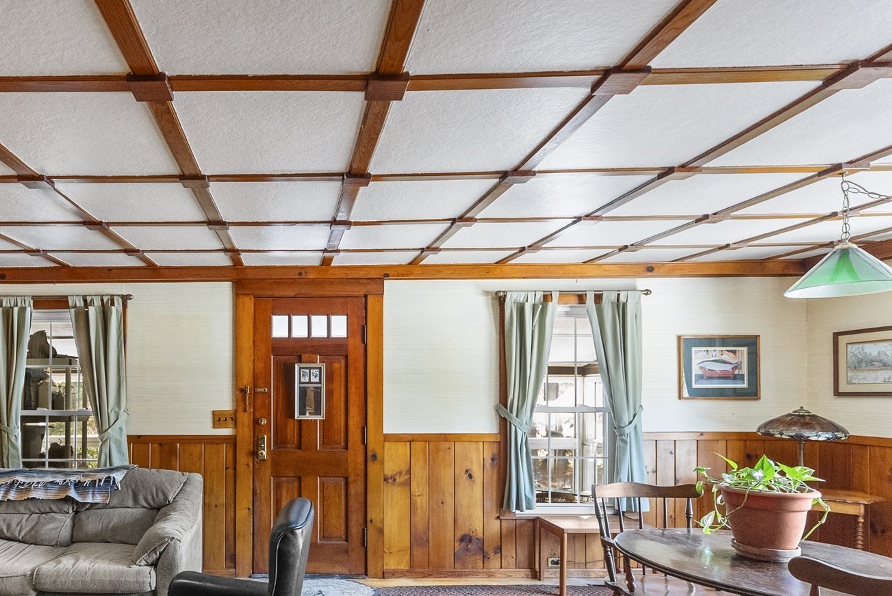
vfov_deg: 55.4
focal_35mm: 22
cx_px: 287
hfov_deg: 75.7
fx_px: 546
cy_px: 423
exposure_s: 1/40
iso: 2000
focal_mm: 14
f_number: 5.6
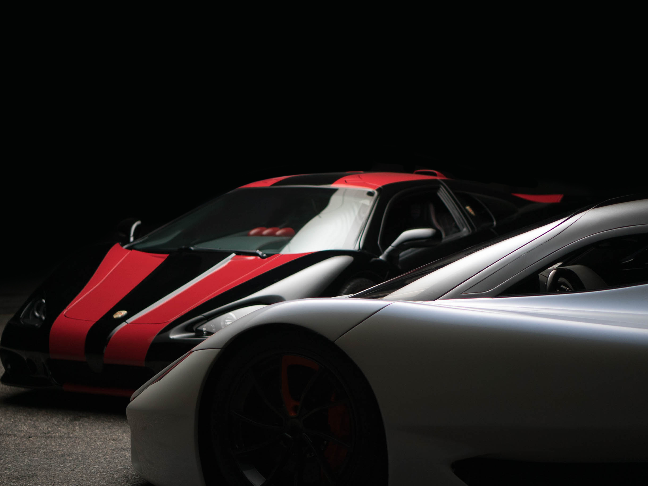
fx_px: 1535
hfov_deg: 23.8
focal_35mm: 82
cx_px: 311
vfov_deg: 18.0
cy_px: 243
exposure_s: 1/400
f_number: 1.8
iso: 500
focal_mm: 50
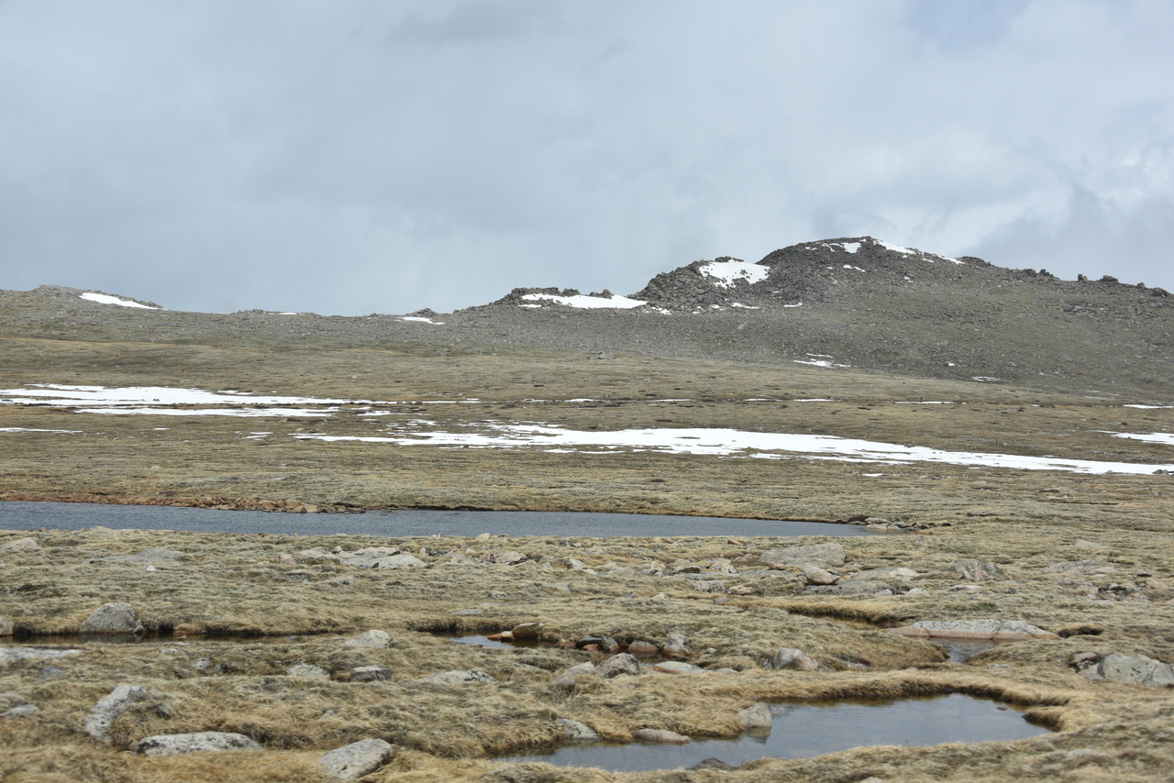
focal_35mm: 44
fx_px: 1435
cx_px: 587
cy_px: 392
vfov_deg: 30.5
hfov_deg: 44.5
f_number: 10
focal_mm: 44
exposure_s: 1/400
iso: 100
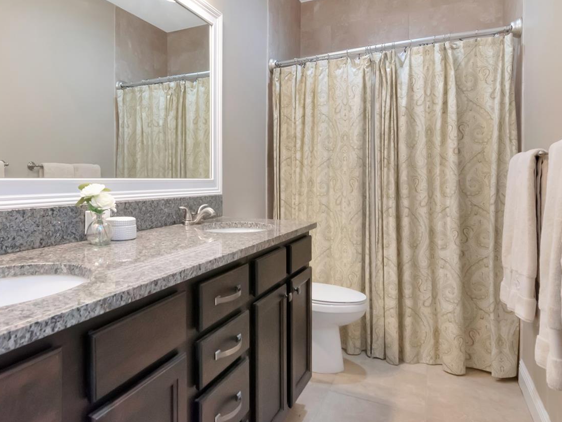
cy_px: 179
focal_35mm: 25
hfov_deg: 68.1
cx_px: 205
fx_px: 406
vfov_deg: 54.7
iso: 1250
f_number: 9
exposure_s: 1/50
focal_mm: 12
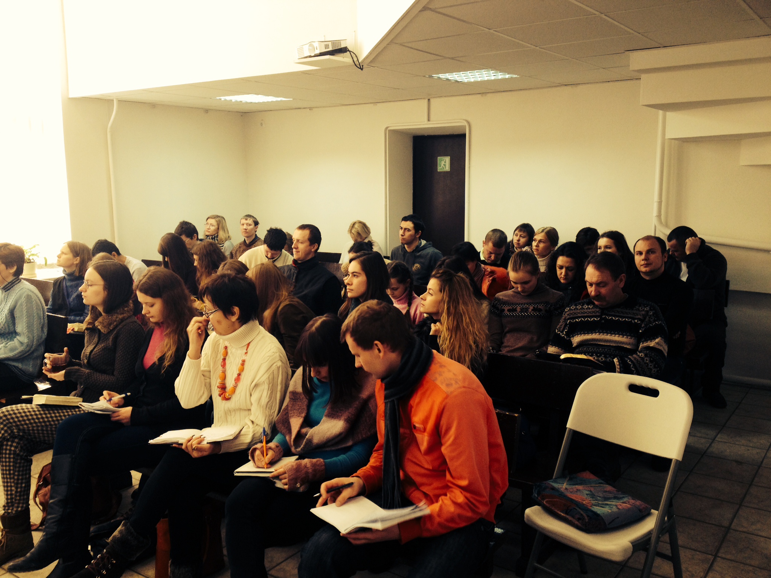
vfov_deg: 40.7
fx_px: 780
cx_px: 386
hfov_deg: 52.6
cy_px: 289
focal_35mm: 35
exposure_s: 1/20
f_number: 2.4
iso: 50
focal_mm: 4.28
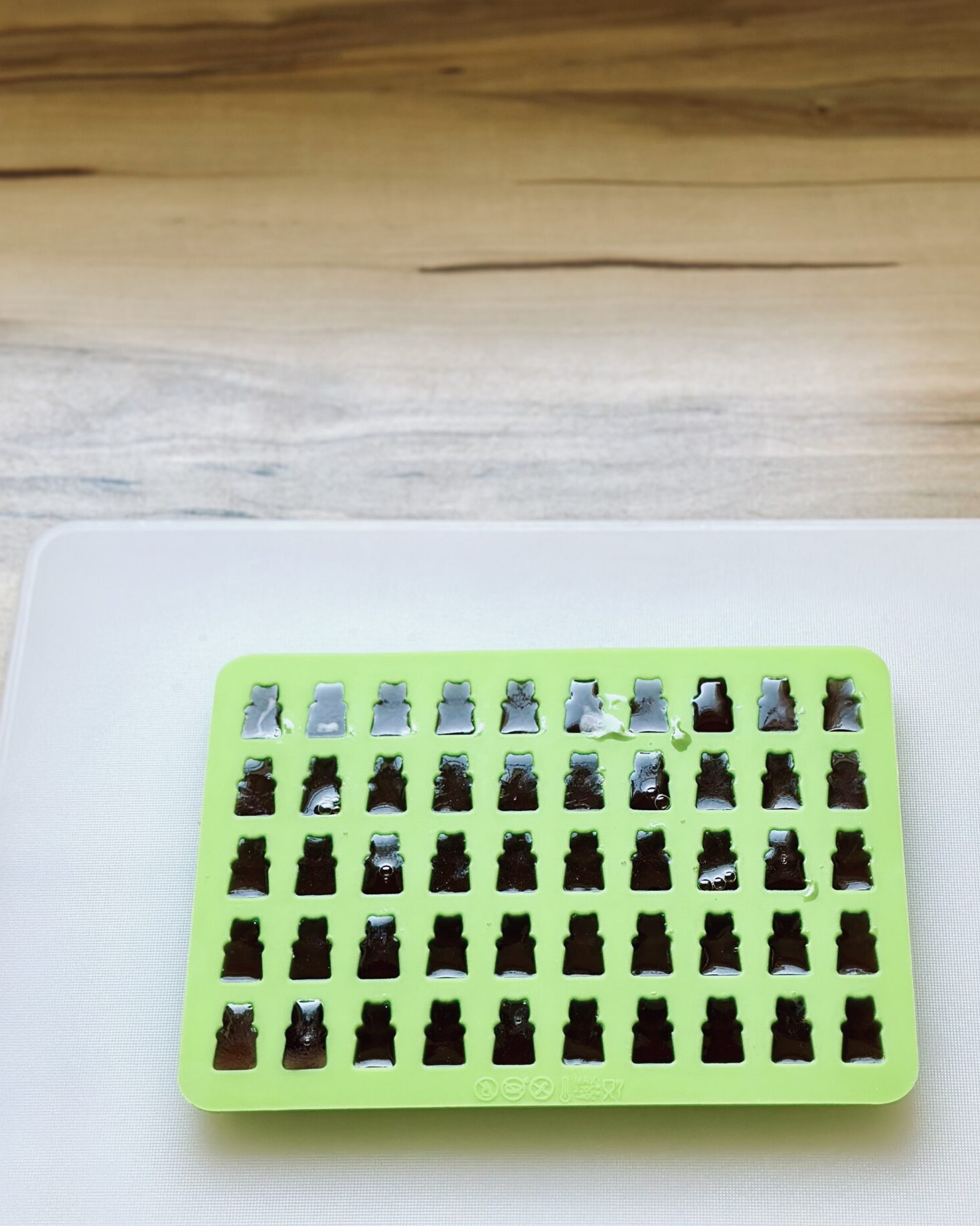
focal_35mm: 65
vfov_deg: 29.0
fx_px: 2357
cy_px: 792
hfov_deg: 23.4
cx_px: 613
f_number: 1.78
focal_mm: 6.86
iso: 125
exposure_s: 1/121
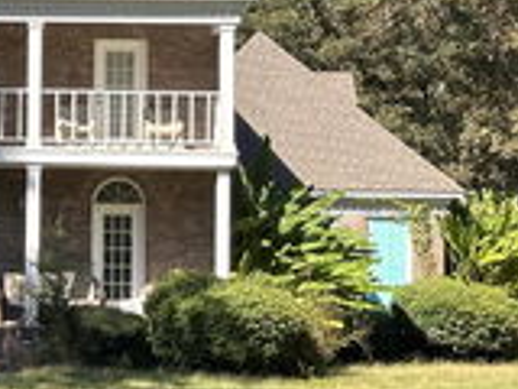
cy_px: 237
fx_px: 2304
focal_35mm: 154
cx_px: -49
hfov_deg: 12.6
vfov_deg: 9.6
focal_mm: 6.86
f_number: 1.78
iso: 64
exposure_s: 1/1199
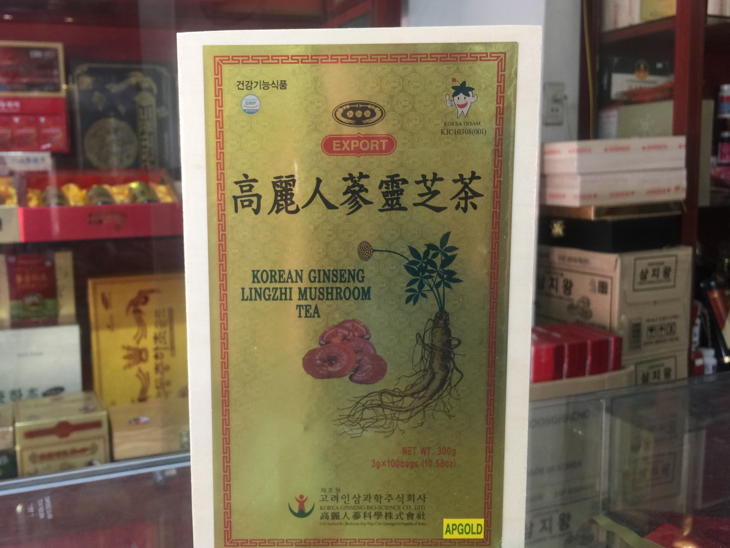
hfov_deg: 52.3
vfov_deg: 40.7
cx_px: 291
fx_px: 738
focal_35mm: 35
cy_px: 276
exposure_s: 1/17
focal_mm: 4.15
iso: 40
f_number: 2.2
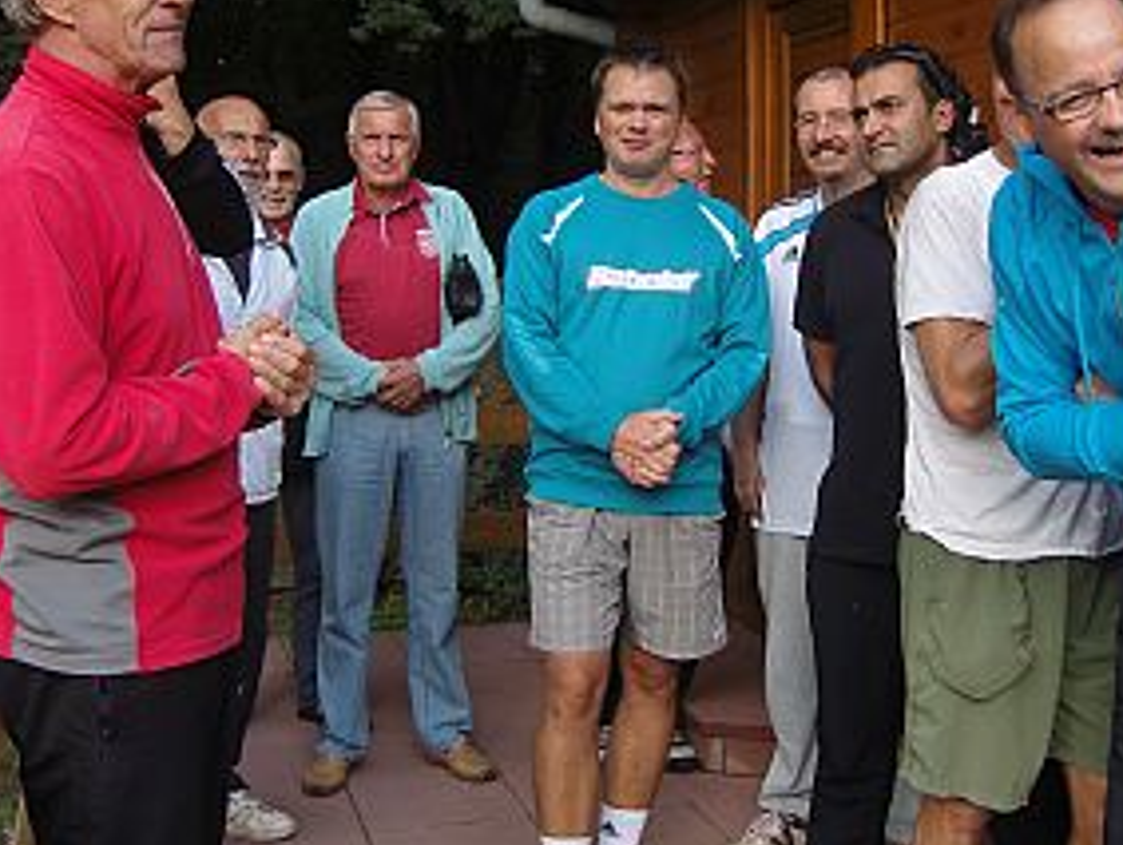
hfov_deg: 39.4
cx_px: 694
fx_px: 1559
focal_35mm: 48
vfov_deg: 30.2
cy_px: 309
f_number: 2.8
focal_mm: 7.3
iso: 100
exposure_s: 1/200
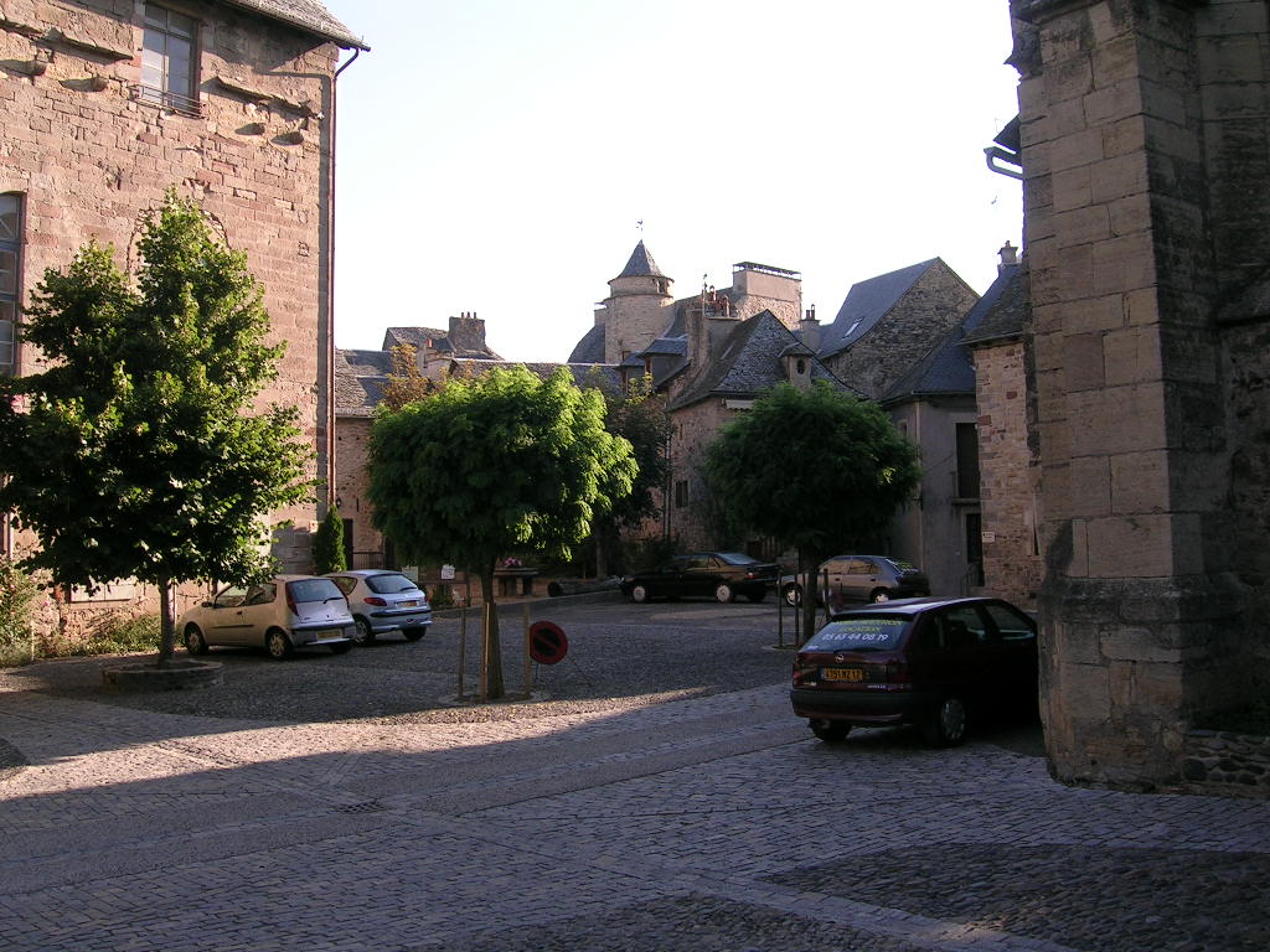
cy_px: 476
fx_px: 1284
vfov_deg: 40.7
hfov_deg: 52.6
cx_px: 635
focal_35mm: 35
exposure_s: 1/135
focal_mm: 5.4
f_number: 4.8
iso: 50
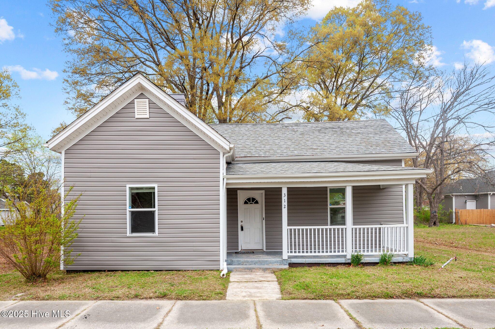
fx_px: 302
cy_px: 164
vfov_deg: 57.1
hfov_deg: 78.6
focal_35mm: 22
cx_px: 248
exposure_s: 1/200
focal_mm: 22
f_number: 7.1
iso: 400
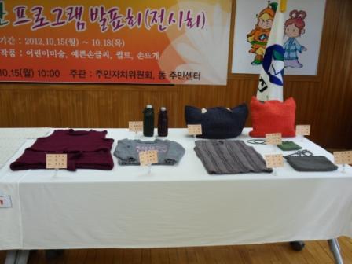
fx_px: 366
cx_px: 176
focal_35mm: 36
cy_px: 132
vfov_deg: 39.7
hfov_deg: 51.4
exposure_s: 1/45
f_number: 3.9
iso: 240
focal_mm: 6.3
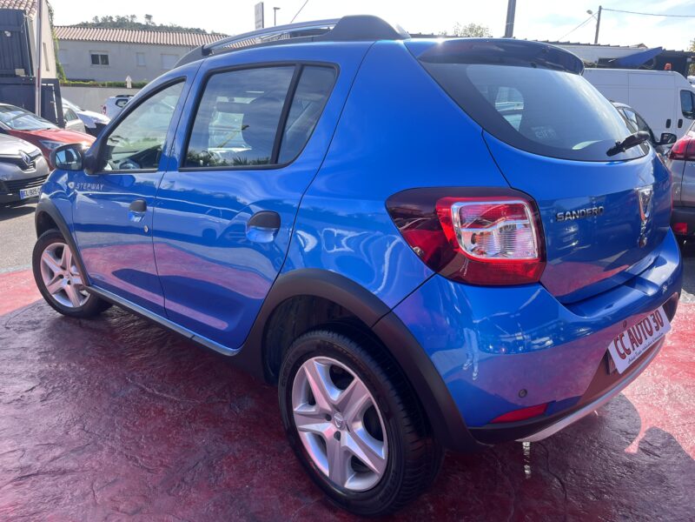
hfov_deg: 67.3
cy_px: 261
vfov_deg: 53.1
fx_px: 522
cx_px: 348
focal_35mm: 26
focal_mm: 5.1
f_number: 1.6
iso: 50
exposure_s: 1/639
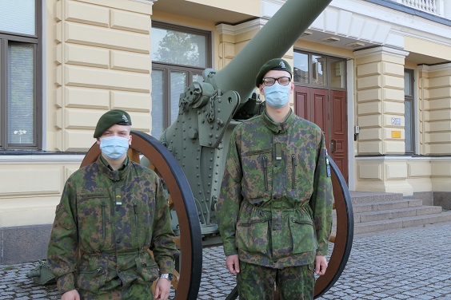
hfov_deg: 45.4
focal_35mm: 43
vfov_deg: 31.2
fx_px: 539
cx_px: 226
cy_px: 150
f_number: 4
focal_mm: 15.7
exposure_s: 1/160
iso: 125
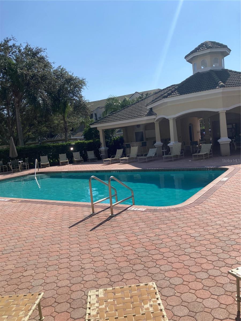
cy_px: 160
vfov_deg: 63.4
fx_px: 260
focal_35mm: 28
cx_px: 120
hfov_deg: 49.7
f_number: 1.8
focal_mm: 3.99
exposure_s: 1/3690
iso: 25
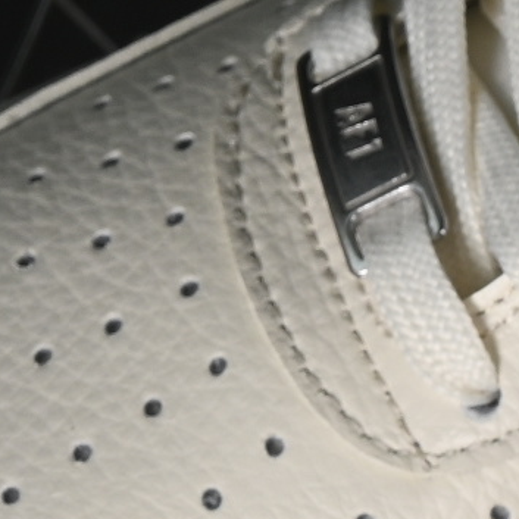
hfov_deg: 3.4
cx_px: 1116
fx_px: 8532
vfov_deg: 3.5
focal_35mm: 503
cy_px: 635
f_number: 7.1
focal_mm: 50
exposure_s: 1/80
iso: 160
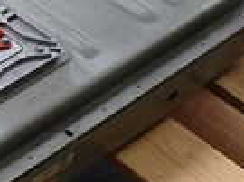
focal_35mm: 111
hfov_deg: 15.2
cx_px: -202
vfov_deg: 13.3
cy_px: 74
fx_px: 782
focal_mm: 4.5
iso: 100
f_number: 2.8
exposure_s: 1/160
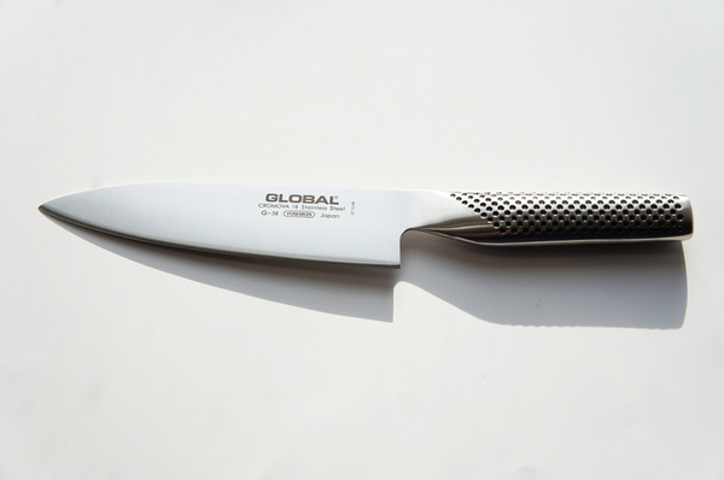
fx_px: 994
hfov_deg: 40.0
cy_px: 240
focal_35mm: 50
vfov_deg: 27.2
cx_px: 362
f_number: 8
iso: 200
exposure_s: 1/200
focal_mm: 33
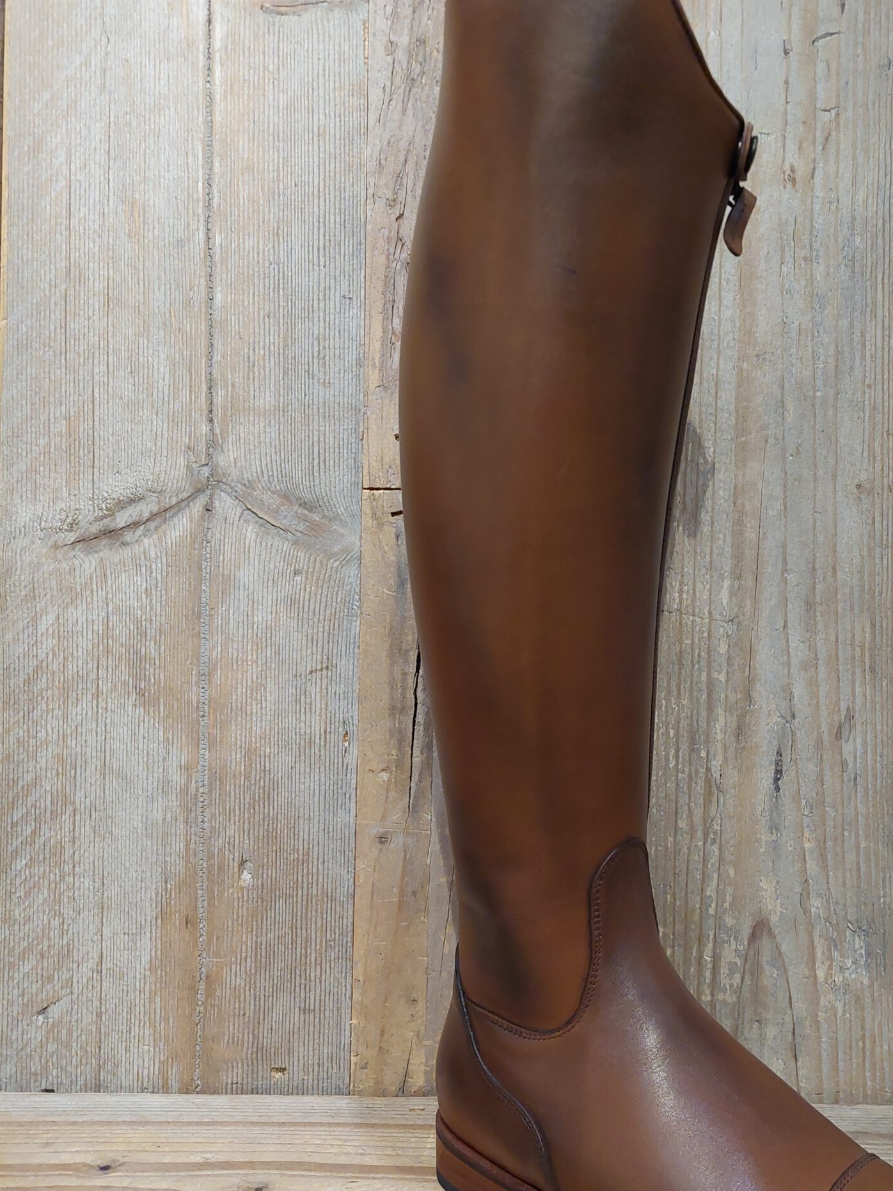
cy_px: 626
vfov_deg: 55.3
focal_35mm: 33
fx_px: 1135
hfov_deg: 42.3
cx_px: 606
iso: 500
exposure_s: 1/50
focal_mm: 5.23
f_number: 1.8
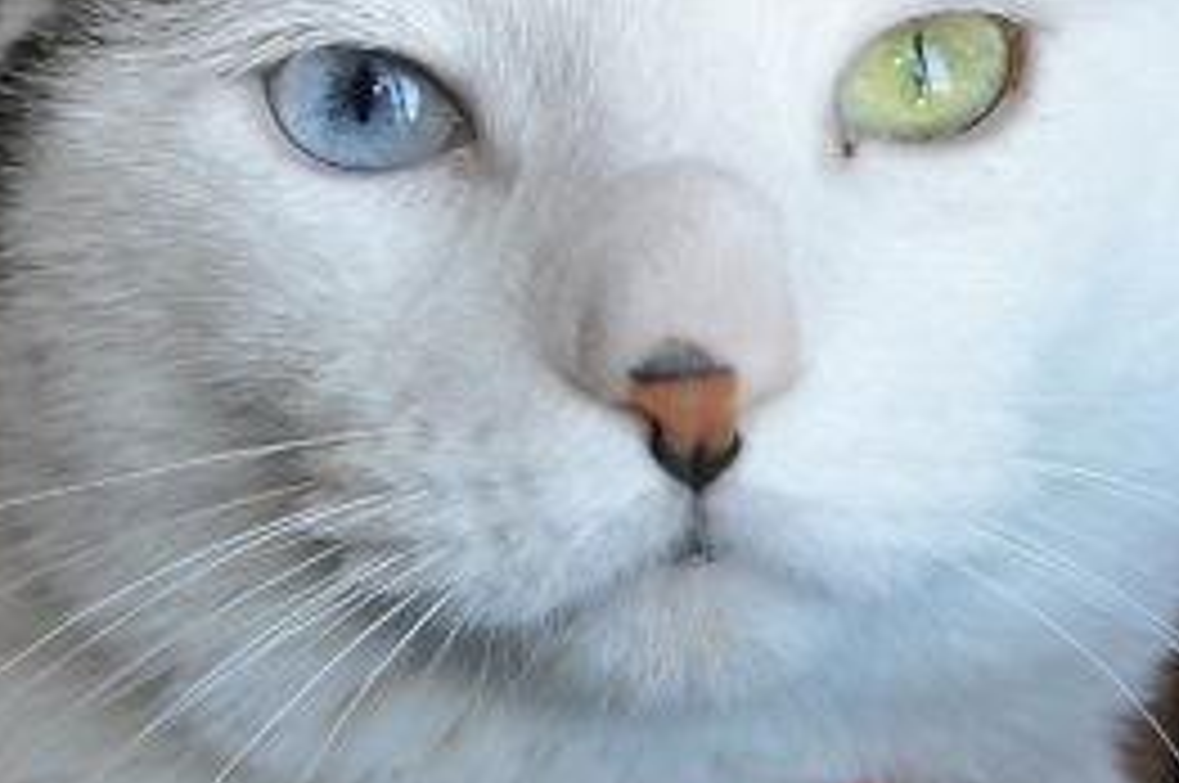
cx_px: 670
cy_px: 212
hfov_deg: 14.6
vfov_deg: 9.7
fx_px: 4590
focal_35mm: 140
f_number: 4.5
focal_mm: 35
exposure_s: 1/80
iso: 800
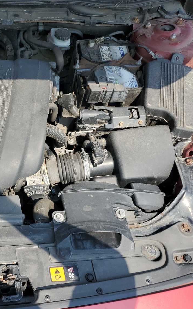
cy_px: 157
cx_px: -6
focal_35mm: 39
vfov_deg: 50.4
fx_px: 328
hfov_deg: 30.2
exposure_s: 1/1429
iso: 50
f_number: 1.5
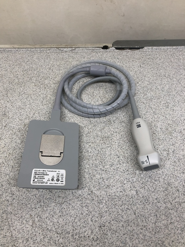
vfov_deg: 63.4
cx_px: 92
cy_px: 124
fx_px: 200
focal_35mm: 28
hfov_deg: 49.7
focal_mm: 3.99
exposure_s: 1/120
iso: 64
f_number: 1.8
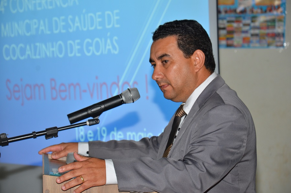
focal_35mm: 138
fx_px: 1113
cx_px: 146
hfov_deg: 14.9
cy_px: 96
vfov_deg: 9.9
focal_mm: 92
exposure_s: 1/60
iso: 800
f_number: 5.6
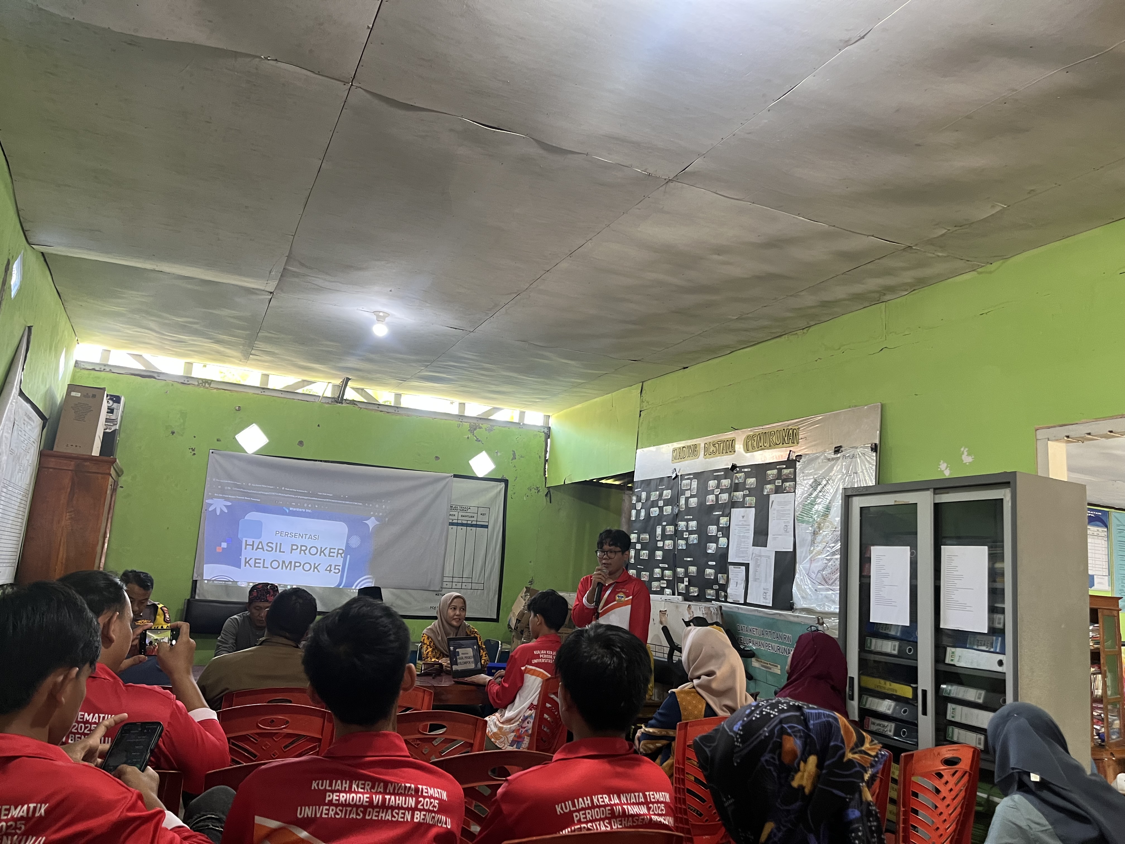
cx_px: 562
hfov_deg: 67.3
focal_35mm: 26
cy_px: 422
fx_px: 845
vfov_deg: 53.1
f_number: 1.6
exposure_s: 1/60
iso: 200
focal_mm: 5.1
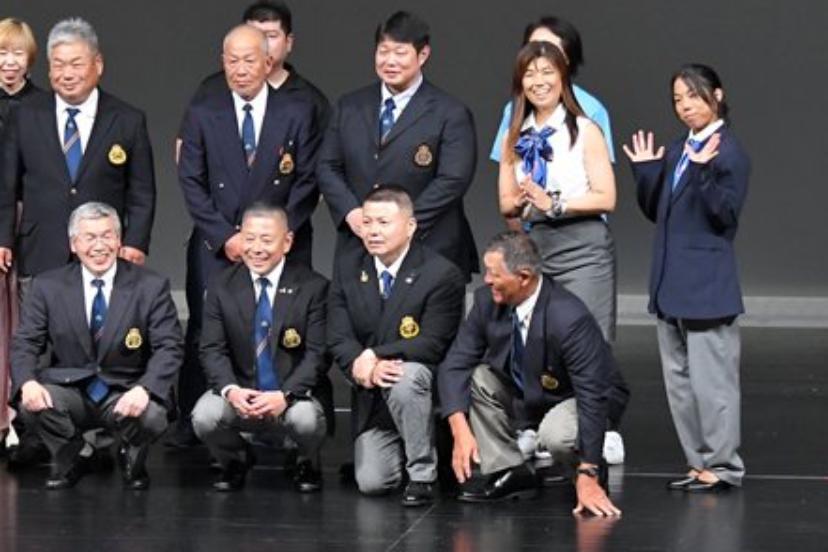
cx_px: 275
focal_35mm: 276
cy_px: 150
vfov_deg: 5.0
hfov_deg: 7.5
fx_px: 6348
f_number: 5.6
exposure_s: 1/400
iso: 4000
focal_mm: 105
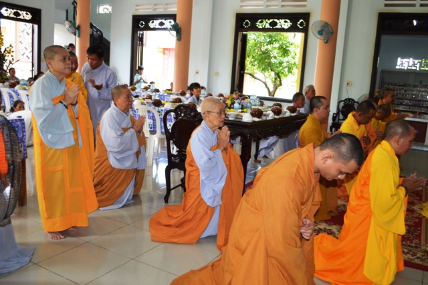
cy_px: 142
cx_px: 214
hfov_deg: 57.2
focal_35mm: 33
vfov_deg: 39.9
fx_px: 392
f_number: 3.8
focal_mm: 22
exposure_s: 1/60
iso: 400
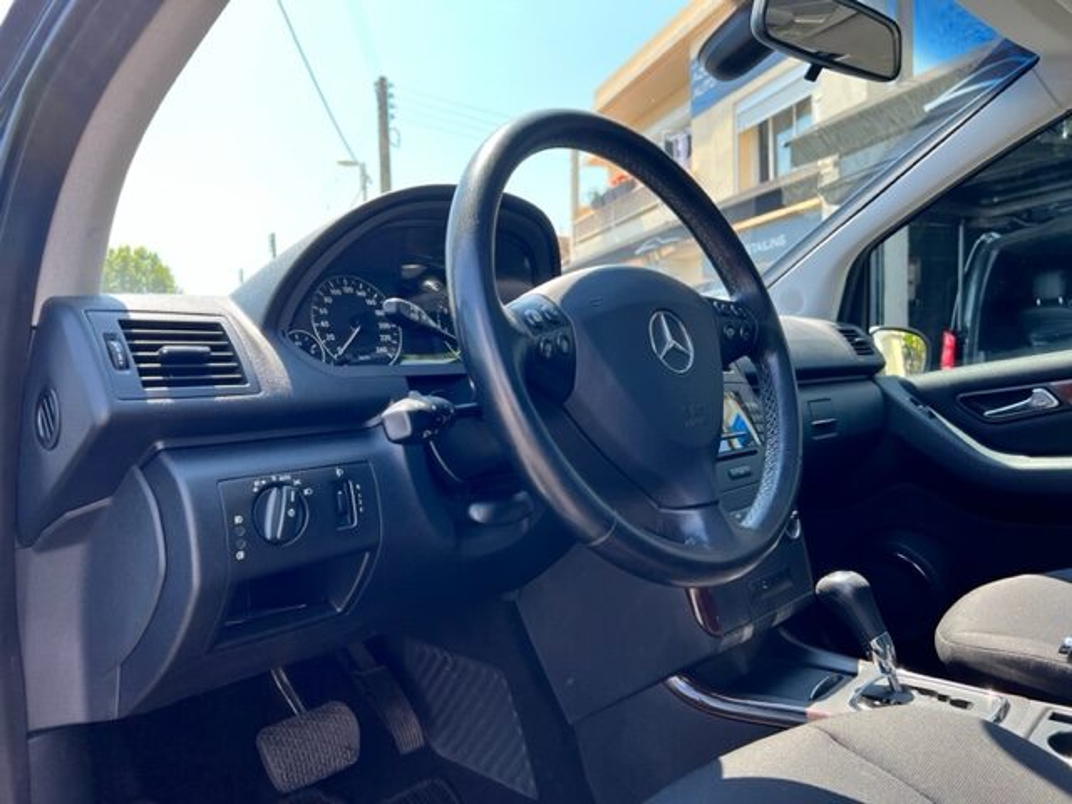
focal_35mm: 26
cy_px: 402
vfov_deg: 53.1
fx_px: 805
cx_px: 536
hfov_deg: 67.3
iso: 50
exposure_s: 1/513
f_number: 1.5
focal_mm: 5.7
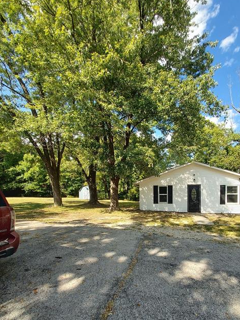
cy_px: 191
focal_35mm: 16
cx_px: 146
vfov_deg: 93.3
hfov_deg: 77.1
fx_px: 148
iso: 50
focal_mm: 1.42
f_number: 2.2
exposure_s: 1/538
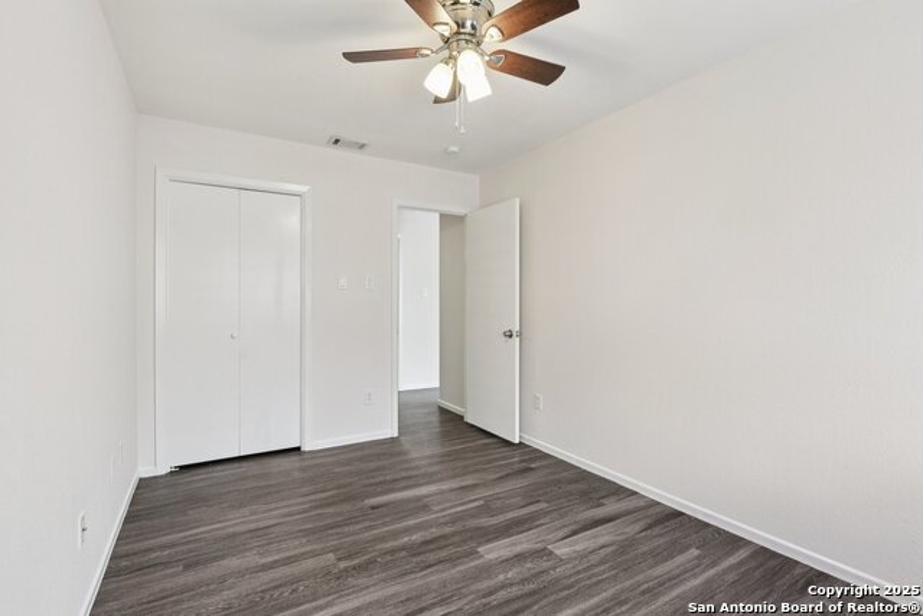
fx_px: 410
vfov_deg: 73.8
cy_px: 308
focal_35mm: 16
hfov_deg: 96.7
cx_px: 462
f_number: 8
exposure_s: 1/15
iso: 1600
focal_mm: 16
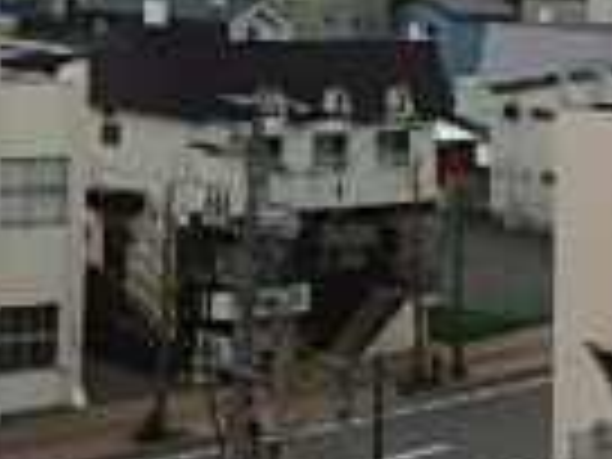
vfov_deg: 14.0
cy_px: -230
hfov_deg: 17.2
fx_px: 1750
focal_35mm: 99
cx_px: -396
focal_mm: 3.7
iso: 125
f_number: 6
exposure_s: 1/640
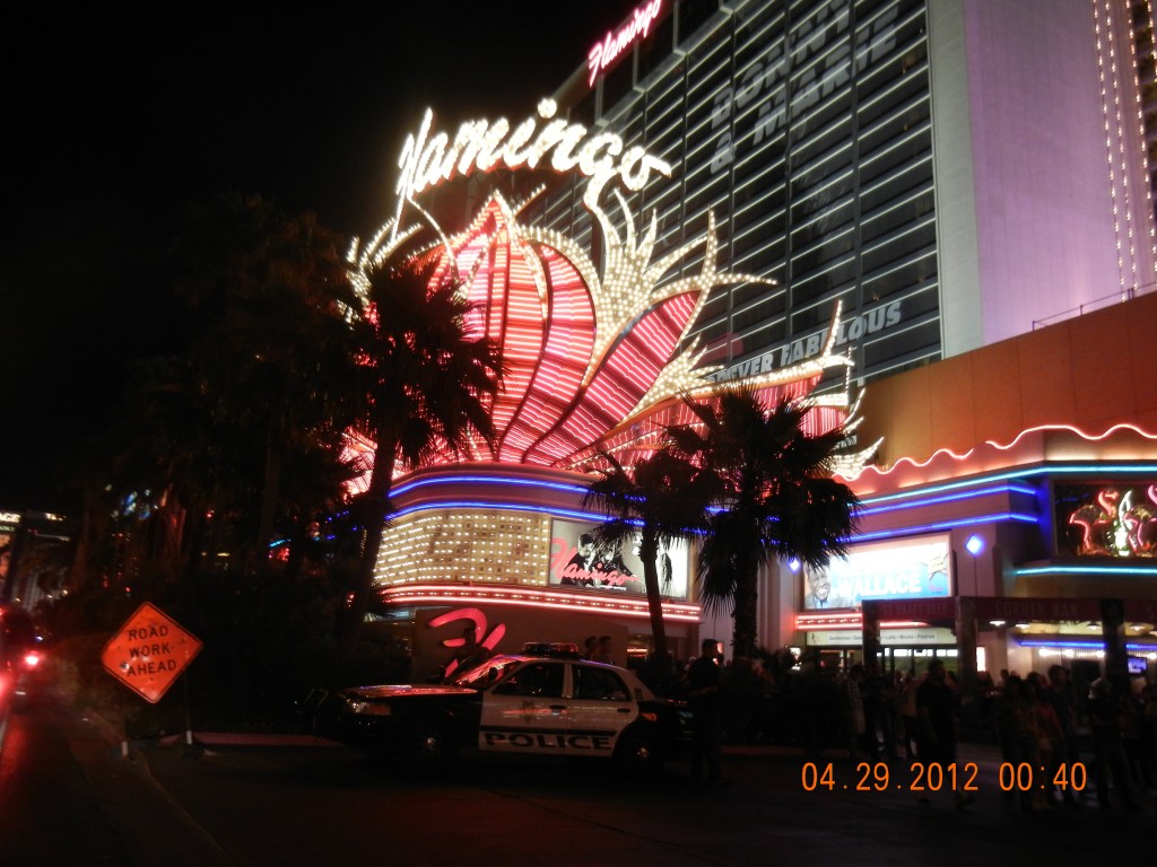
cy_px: 434
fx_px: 1003
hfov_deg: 60.0
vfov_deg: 46.8
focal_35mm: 30
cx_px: 578
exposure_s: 1/24.1
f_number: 3.5
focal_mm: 5.4
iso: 400
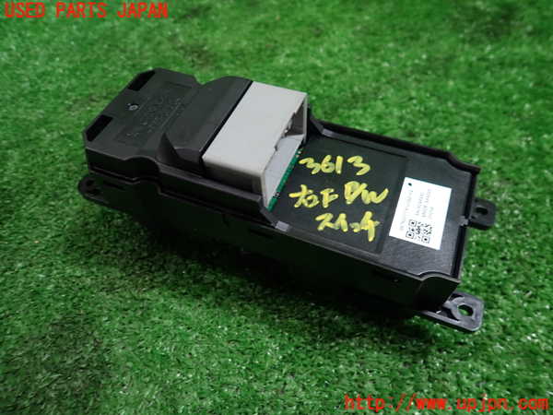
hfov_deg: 69.4
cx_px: 276
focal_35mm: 25
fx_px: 399
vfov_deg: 54.9
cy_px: 208
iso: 200
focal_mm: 4.5
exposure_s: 1/40
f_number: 2
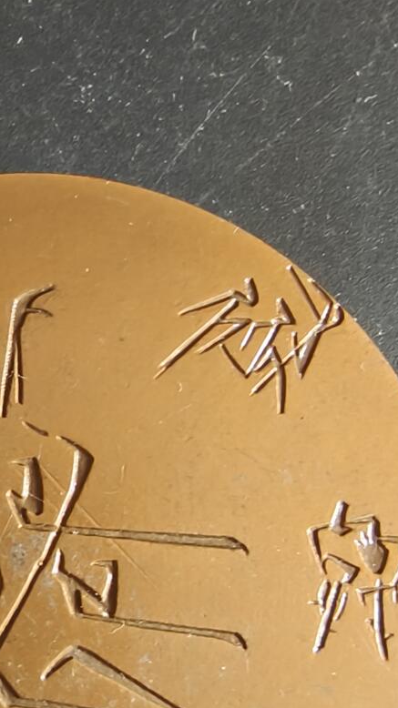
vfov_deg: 33.8
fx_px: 1089
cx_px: 32
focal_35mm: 58
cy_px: 655
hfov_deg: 20.3
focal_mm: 2.32
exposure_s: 1/50
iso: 800
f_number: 2
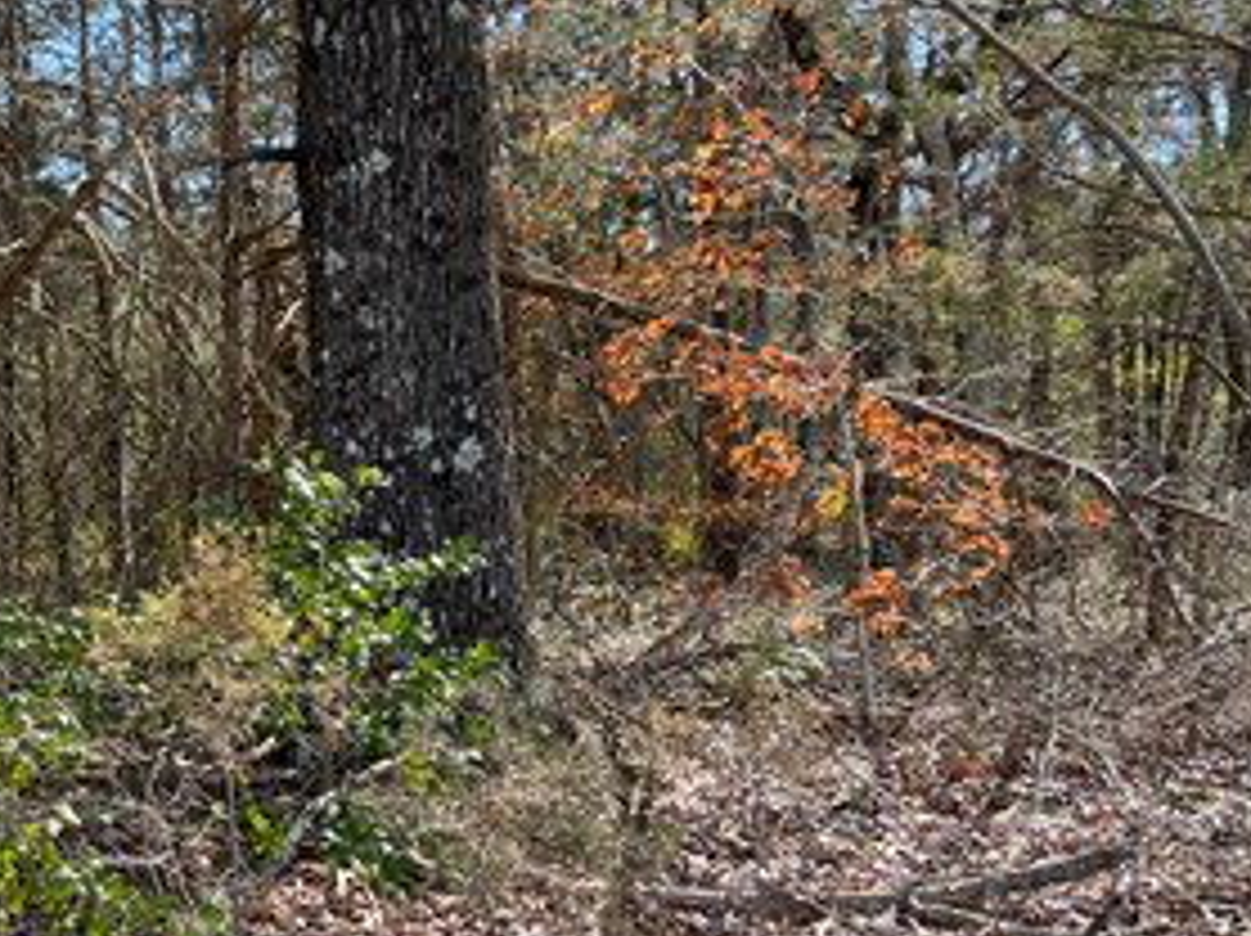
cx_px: -20
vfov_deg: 24.8
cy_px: 448
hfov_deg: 30.3
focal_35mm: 59
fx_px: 2130
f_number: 1.5
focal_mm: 5.7
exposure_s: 1/666
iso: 50
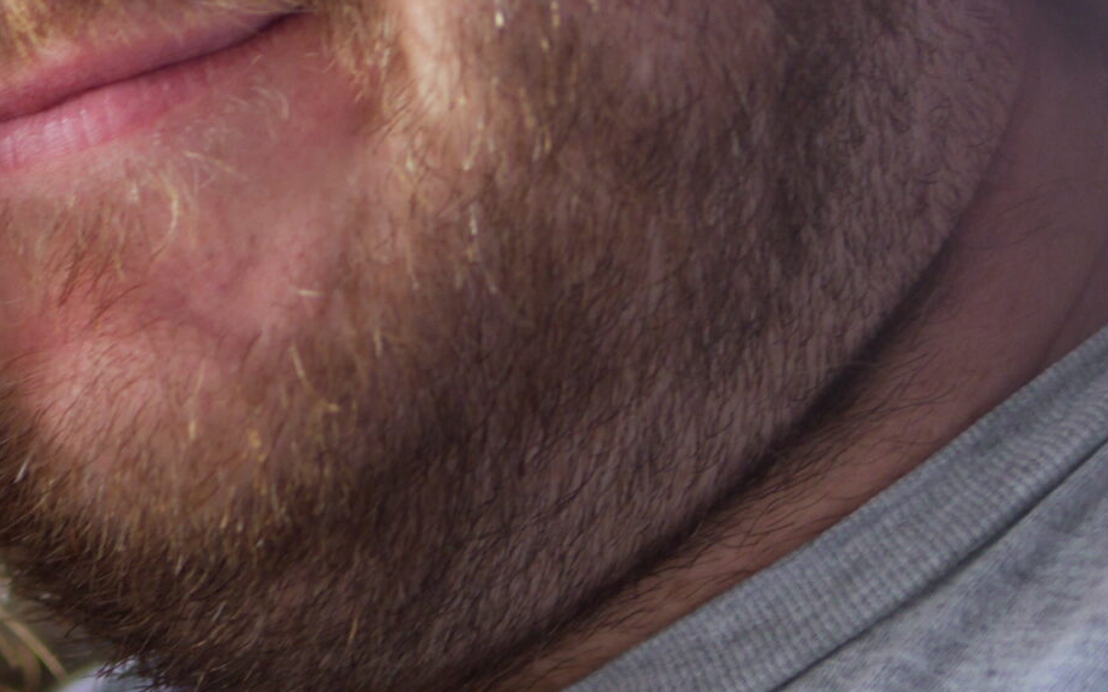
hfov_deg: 13.6
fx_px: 4498
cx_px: -219
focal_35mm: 149
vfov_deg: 8.7
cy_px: -139
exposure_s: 1/125
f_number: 1.4
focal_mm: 25
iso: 200
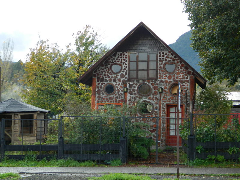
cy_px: 90
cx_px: 120
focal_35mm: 70
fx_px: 485
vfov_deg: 21.0
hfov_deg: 27.8
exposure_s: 1/100
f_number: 4
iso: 80
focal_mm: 12.6
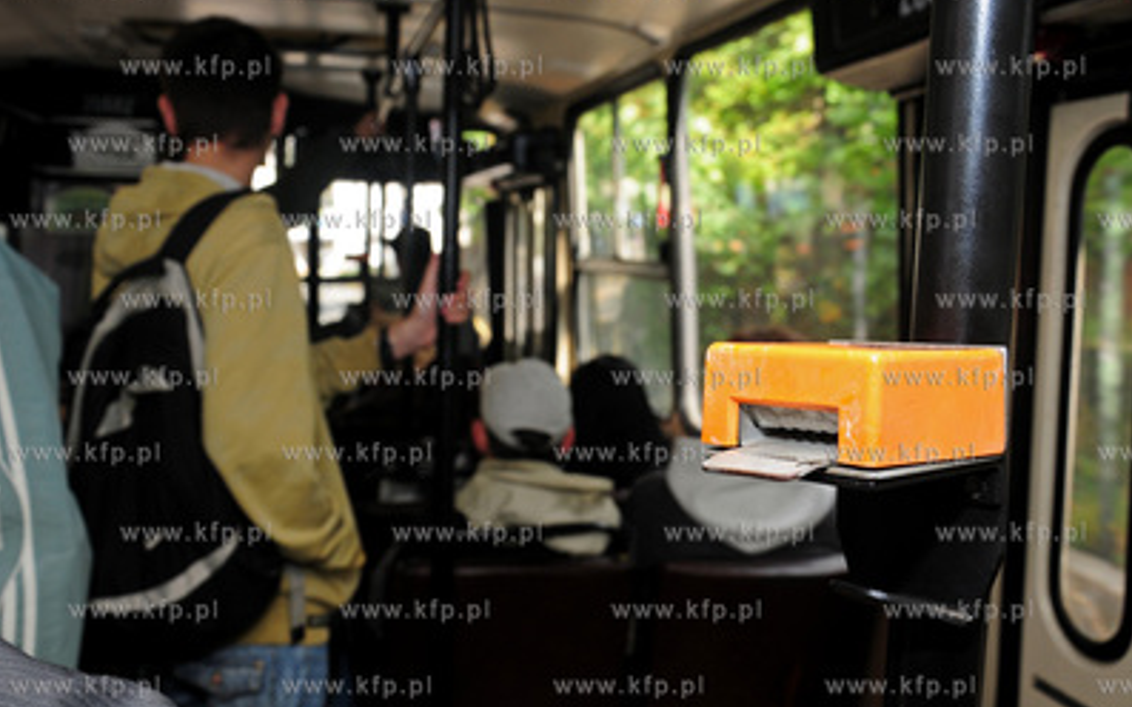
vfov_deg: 33.1
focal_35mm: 39
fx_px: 1188
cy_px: 336
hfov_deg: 50.9
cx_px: 567
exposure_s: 1/100
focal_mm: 25
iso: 320
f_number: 7.1
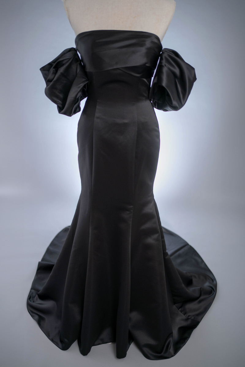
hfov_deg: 37.9
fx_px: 357
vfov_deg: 54.4
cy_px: 184
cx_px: 122
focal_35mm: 35
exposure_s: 1/100
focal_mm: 35
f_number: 2
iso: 100
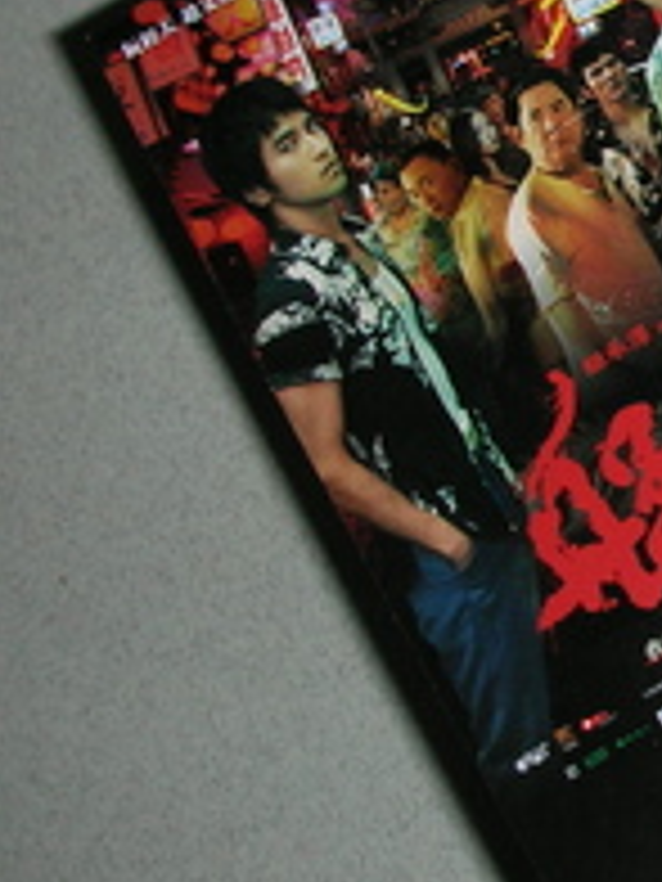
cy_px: 324
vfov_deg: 18.3
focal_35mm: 107
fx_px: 2728
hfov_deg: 13.1
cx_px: 986
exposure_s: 1/60.1
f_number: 3
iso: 50
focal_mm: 5.8
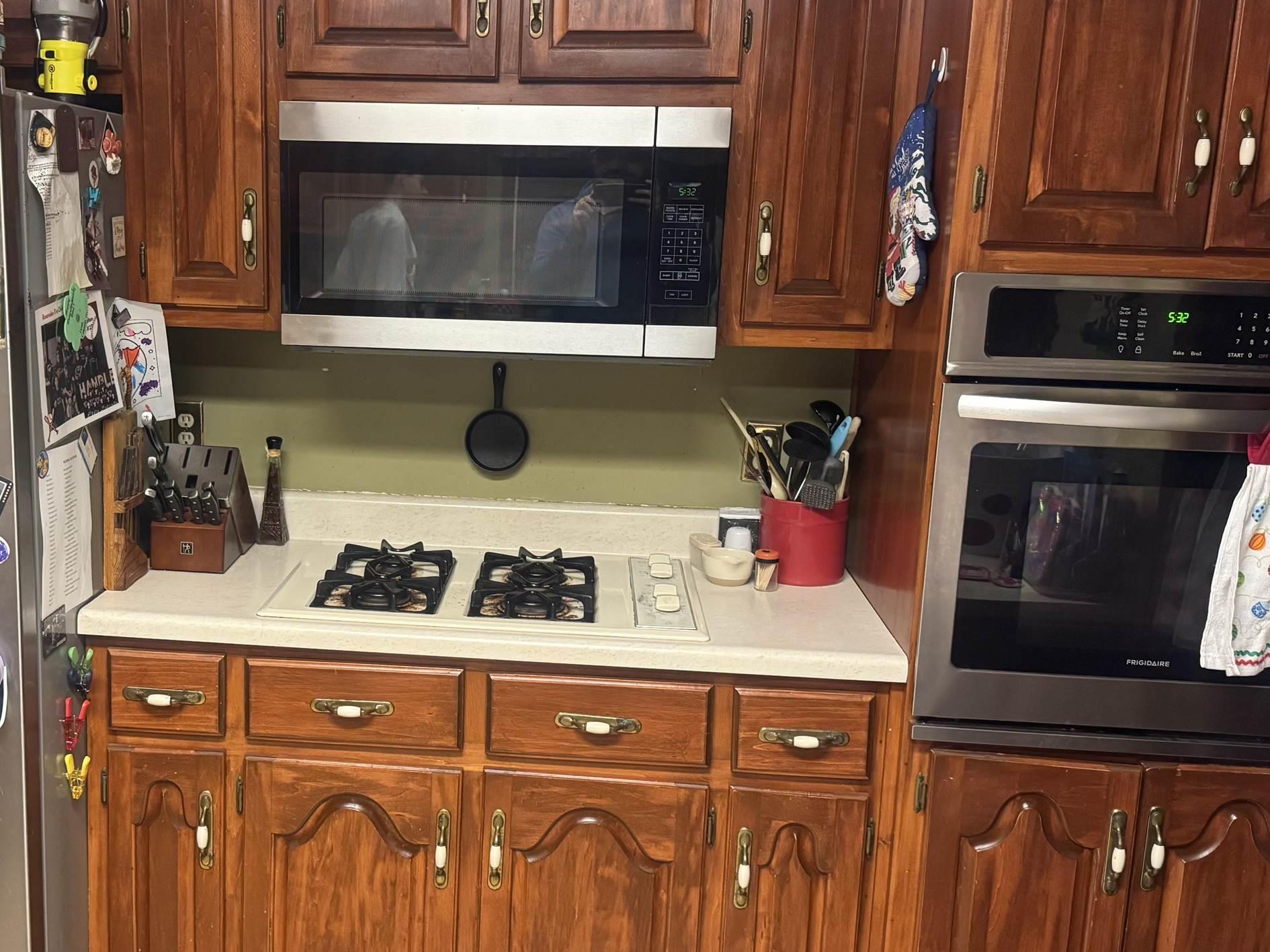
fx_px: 1431
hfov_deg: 47.3
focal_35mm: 39
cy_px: 481
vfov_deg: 36.8
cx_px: 452
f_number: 1.78
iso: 500
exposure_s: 1/60
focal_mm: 6.76
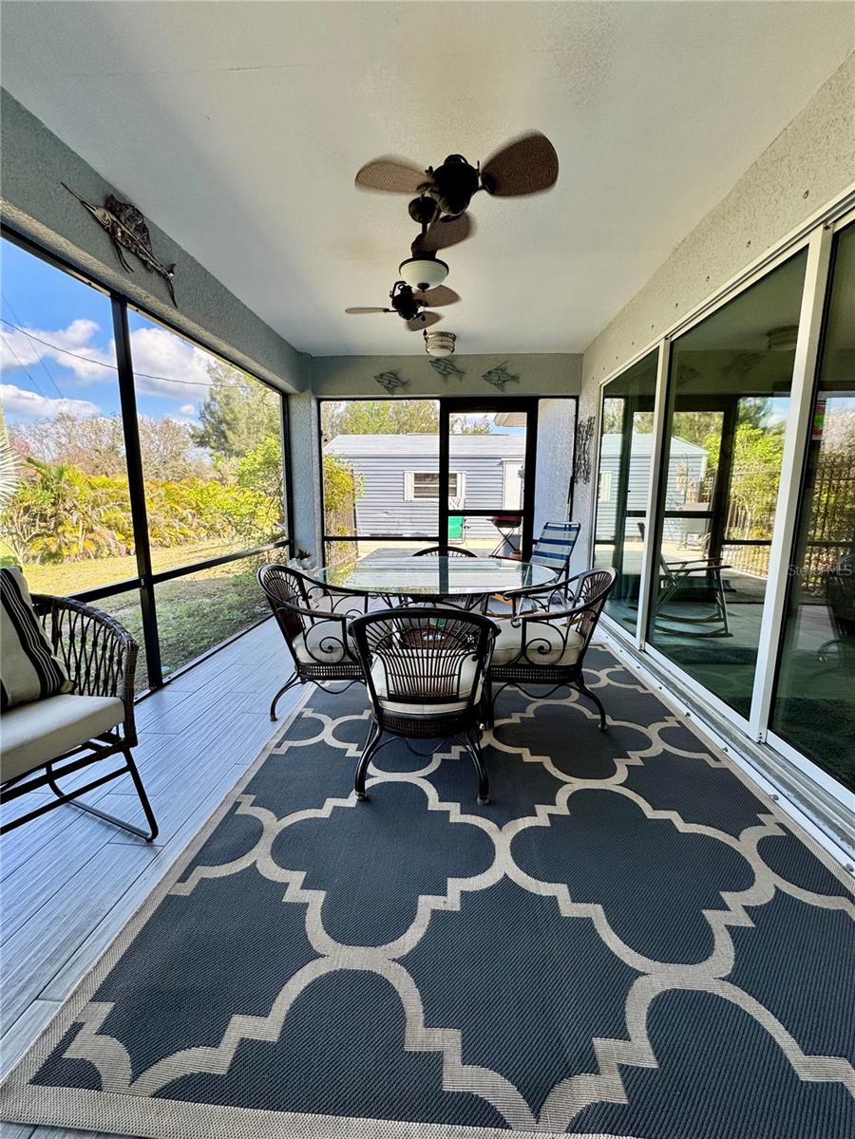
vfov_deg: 102.1
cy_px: 570
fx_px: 461
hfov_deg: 85.7
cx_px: 428
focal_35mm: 14
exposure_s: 1/201
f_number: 2.2
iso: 40
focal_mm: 2.22
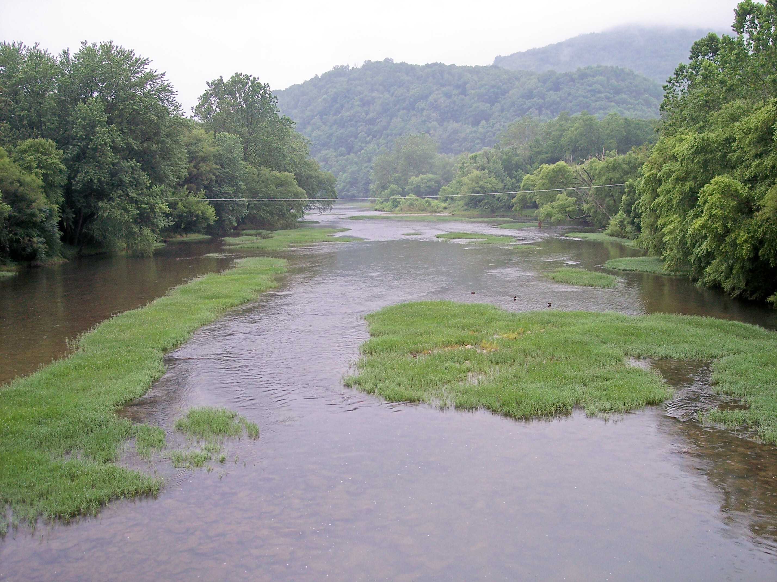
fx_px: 875
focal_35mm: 39
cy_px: 291
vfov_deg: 36.8
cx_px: 388
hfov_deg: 47.9
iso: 100
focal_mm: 8
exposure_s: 1/90
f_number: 3.4
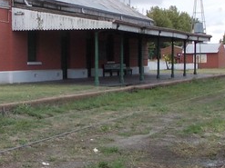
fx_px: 565
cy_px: 88
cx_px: 30
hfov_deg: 22.1
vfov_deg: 17.0
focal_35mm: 87
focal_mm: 4
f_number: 2.7
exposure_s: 1/250
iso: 80
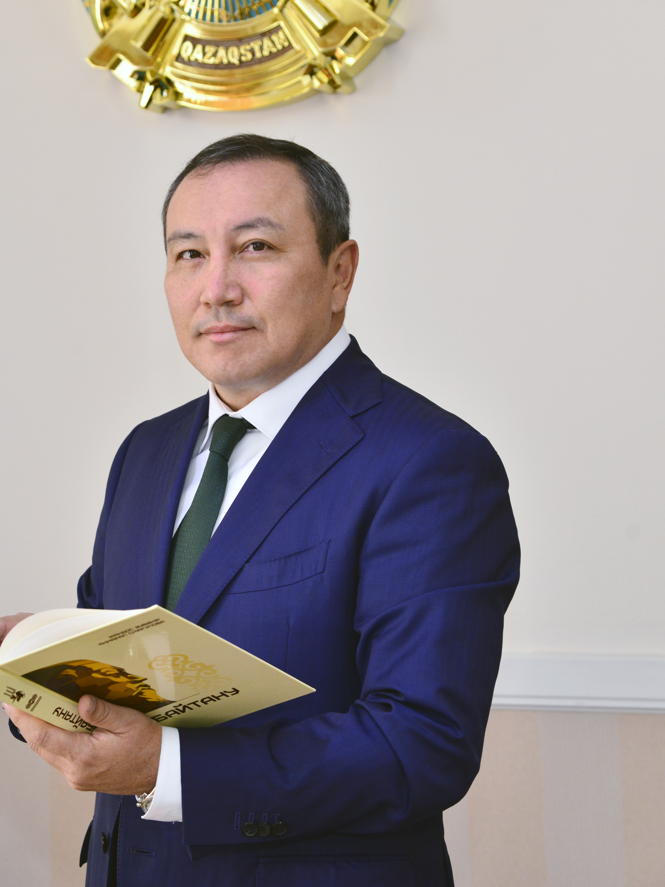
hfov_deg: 13.1
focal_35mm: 113
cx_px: 154
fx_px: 2894
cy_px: 442
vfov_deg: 17.4
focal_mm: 78
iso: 1250
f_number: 5
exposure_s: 1/200
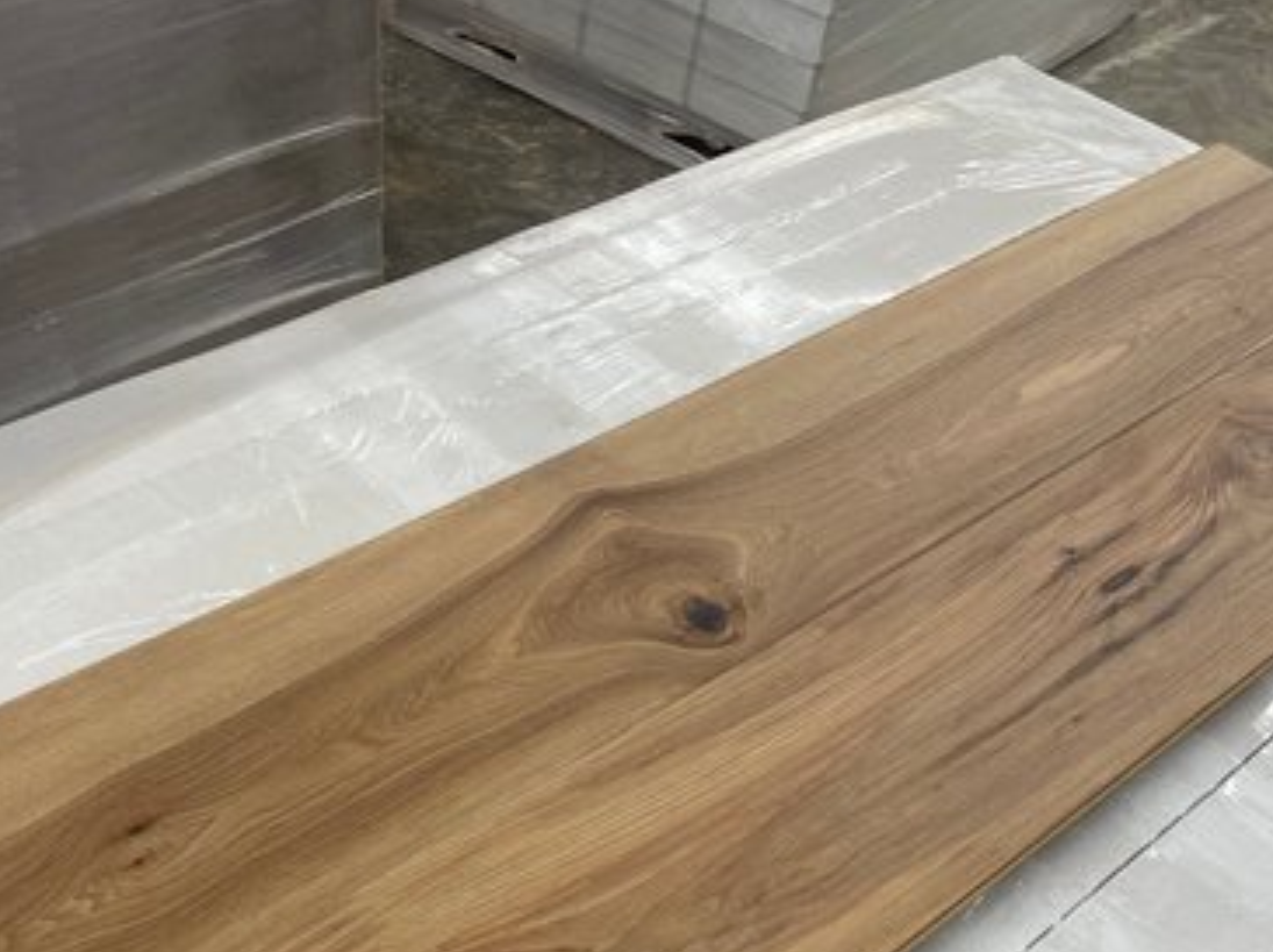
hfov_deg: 42.1
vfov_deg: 31.1
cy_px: 797
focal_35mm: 45
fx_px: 1653
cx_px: 671
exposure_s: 1/66
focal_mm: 4.2
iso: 80
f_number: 1.6
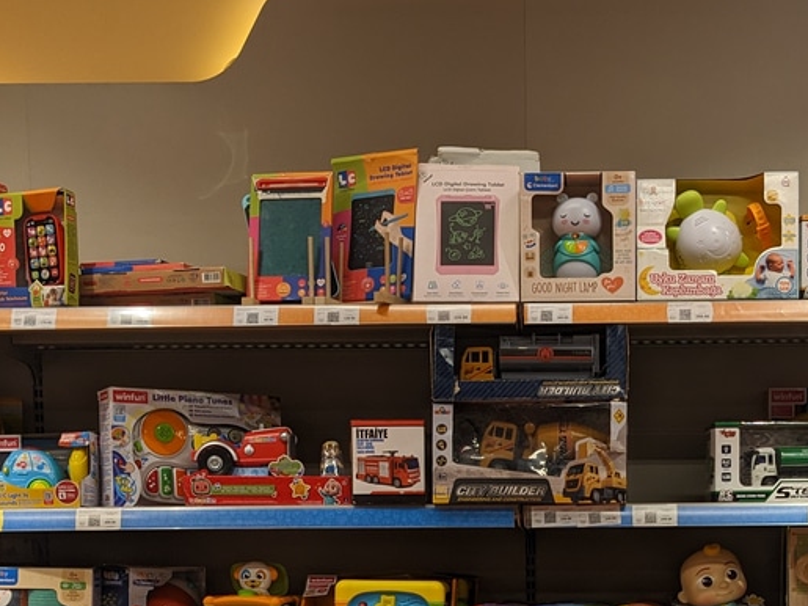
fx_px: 1447
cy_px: 607
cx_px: 570
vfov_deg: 22.7
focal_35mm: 62
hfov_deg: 30.8
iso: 59
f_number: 1.73
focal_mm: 4.38
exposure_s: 1/99.9
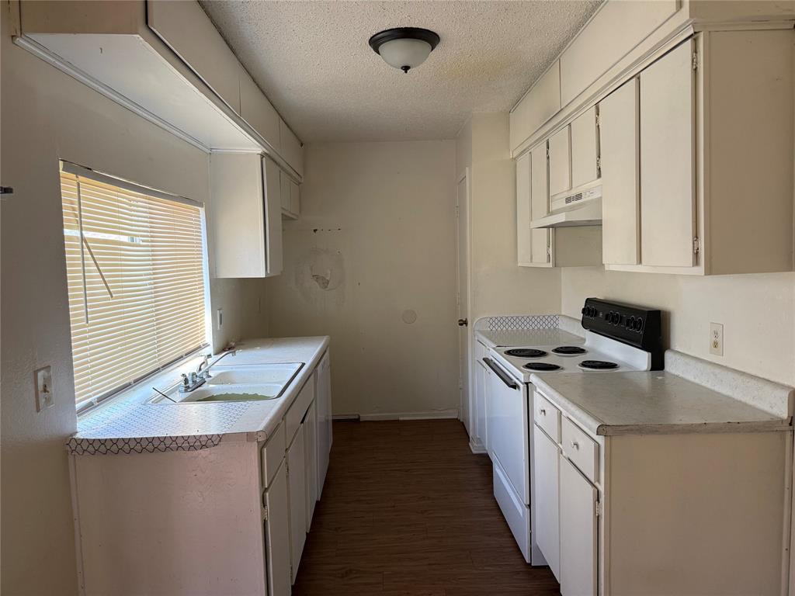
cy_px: 298
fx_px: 551
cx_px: 398
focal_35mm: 24
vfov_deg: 56.8
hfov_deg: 71.6
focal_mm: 6.76
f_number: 1.78
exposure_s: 1/117
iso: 200
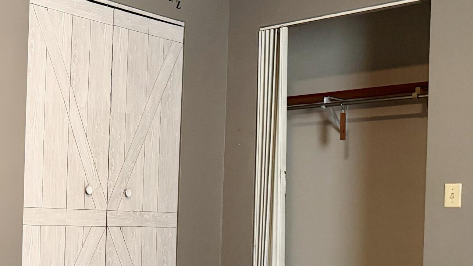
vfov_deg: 19.4
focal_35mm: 61
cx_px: -64
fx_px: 765
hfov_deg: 30.3
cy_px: 237
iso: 640
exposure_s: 1/60
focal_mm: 6.76
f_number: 1.78
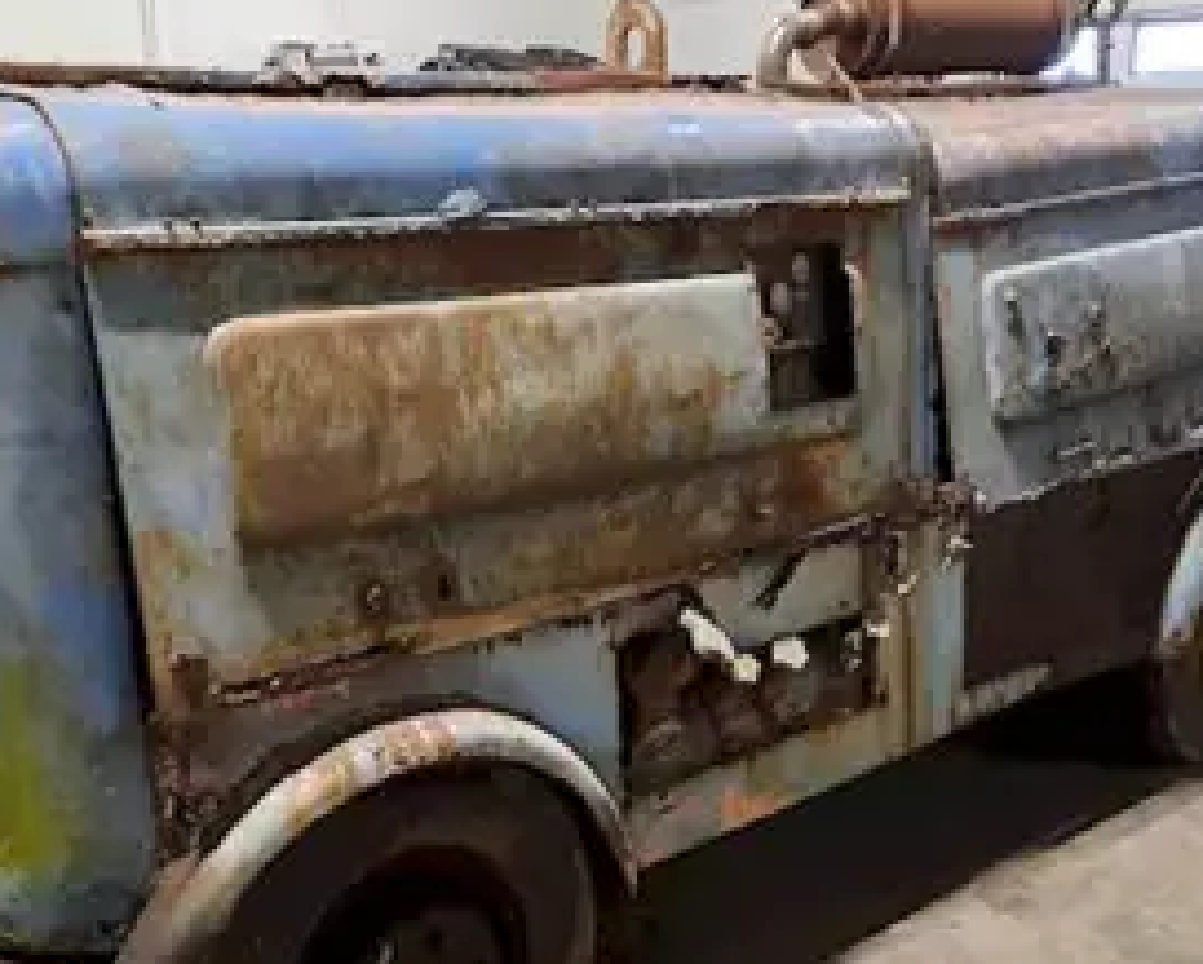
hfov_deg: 42.7
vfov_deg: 34.7
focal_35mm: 43
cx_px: 491
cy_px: 619
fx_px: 1532
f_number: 2
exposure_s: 1/20
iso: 640
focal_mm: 4.6
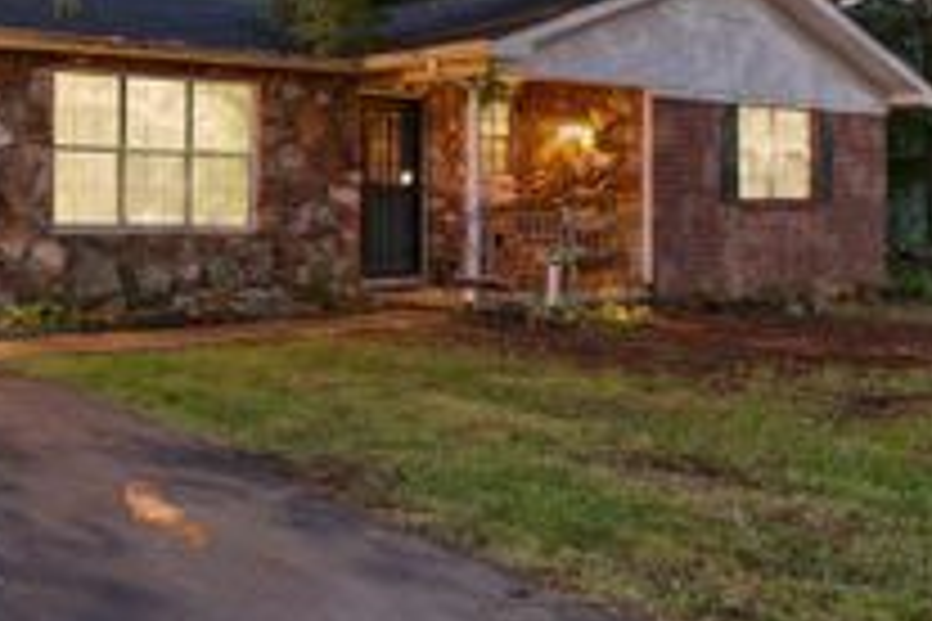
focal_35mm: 47
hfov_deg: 40.0
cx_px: 158
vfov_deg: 28.5
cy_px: 191
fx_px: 1213
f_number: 7.1
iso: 400
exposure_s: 1/40
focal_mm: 12.9
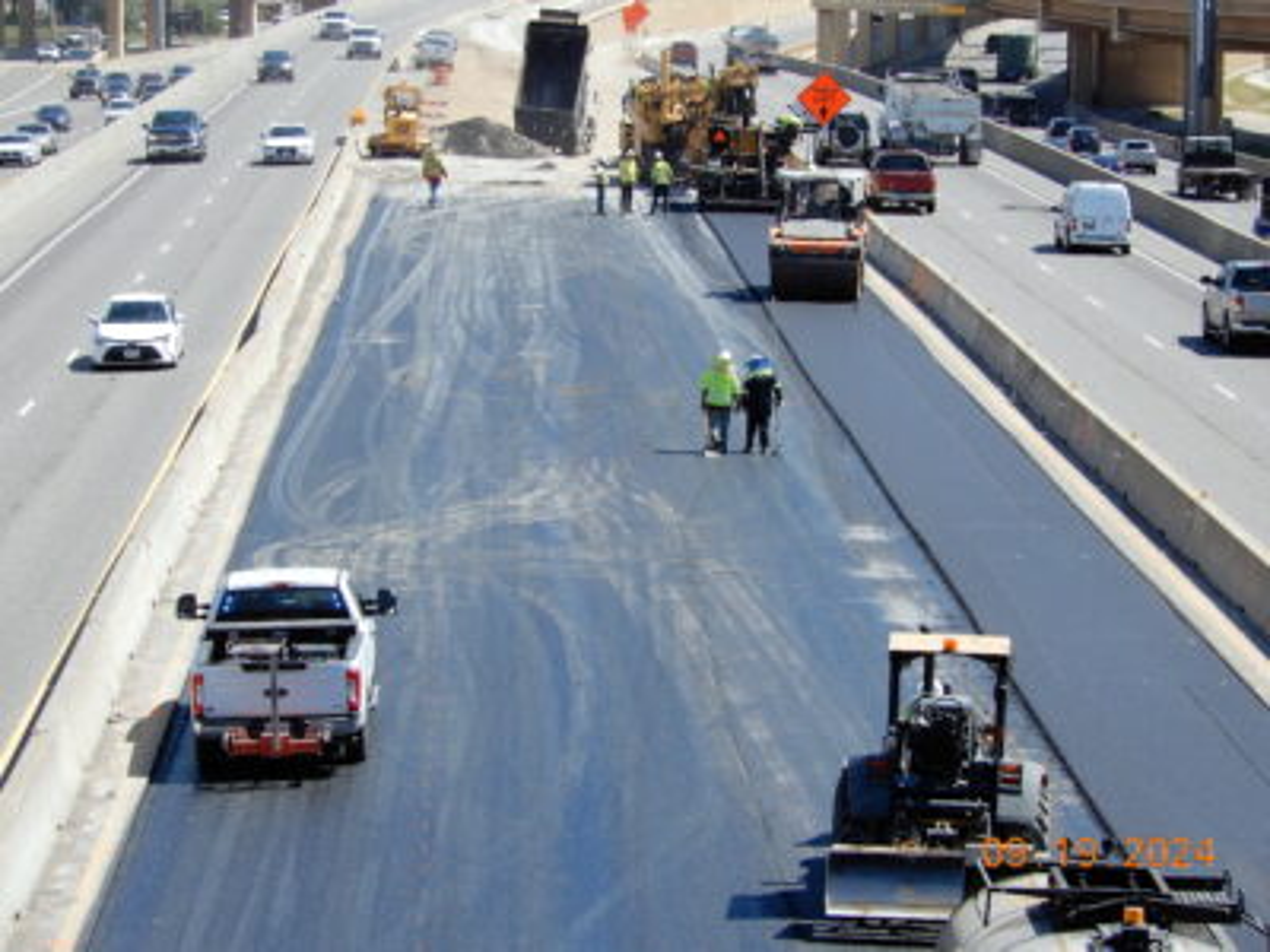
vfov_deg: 9.9
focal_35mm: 150
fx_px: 5503
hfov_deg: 13.2
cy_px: 476
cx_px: 635
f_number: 5.6
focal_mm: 26.8
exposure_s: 1/400
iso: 80
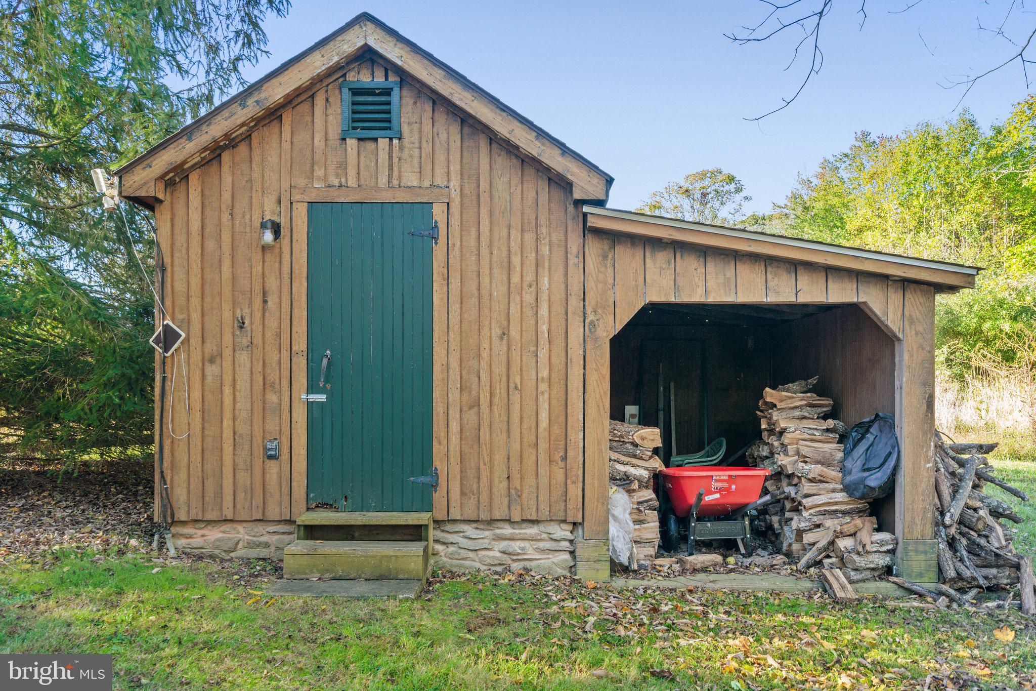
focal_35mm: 29
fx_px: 834
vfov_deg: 45.0
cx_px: 518
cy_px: 346
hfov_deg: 63.7
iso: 500
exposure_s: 1/50
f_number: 9
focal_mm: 29
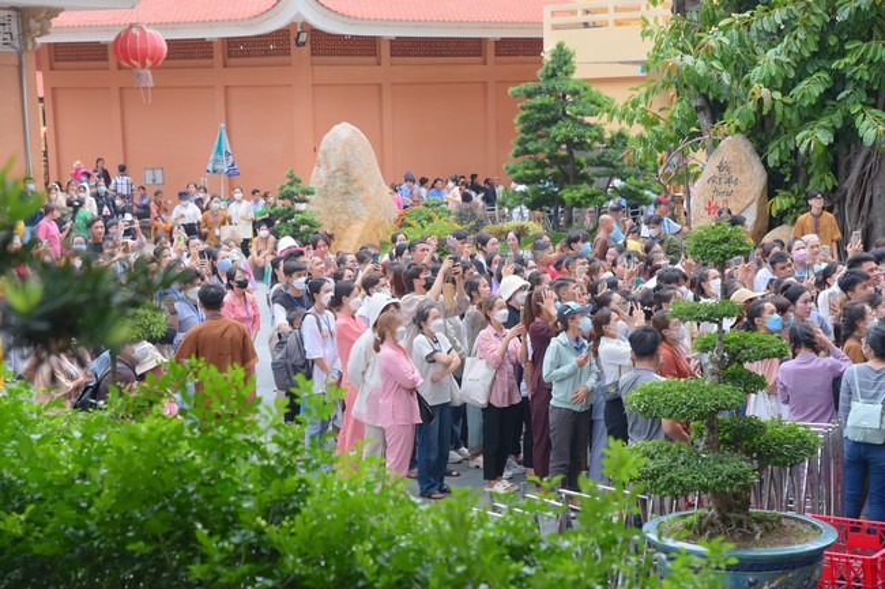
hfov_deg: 27.0
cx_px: 442
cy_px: 294
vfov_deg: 18.2
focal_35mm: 75
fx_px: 1843
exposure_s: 1/160
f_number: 7.1
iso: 160
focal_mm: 75
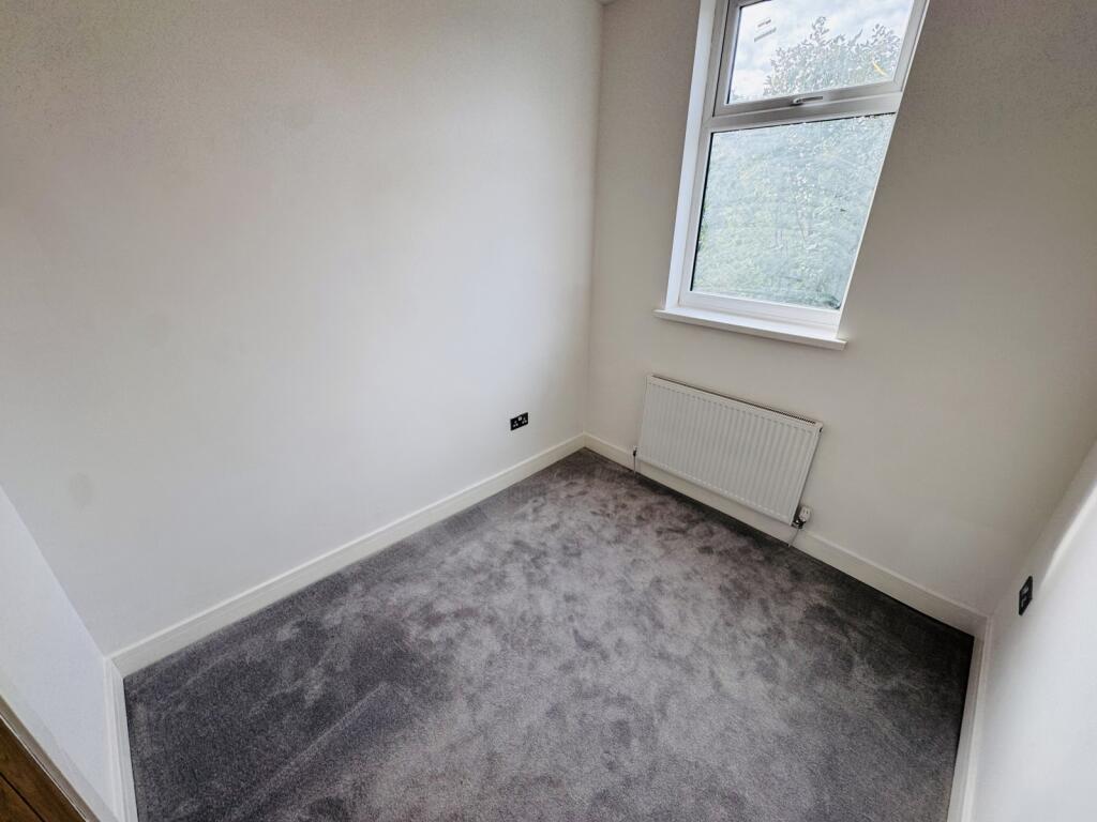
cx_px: 548
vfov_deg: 85.7
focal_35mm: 14
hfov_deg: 102.1
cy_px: 411
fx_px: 444
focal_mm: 2.22
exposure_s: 1/143
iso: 40
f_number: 2.2
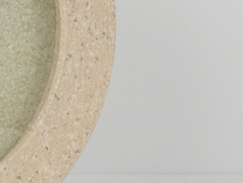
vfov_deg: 6.5
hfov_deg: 8.5
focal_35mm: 228
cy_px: 49
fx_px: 1601
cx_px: -99
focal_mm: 11.1
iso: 125
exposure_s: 1/60
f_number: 4.6
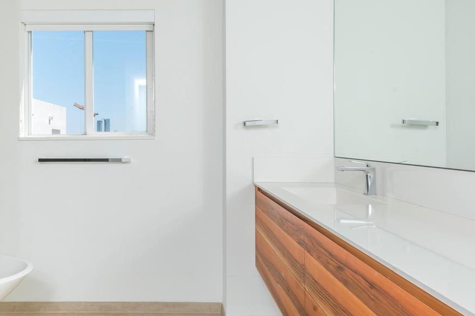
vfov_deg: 44.8
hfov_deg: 63.5
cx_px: 208
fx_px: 382
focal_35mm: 29
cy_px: 139
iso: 200
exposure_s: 1/200
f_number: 11
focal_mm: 16
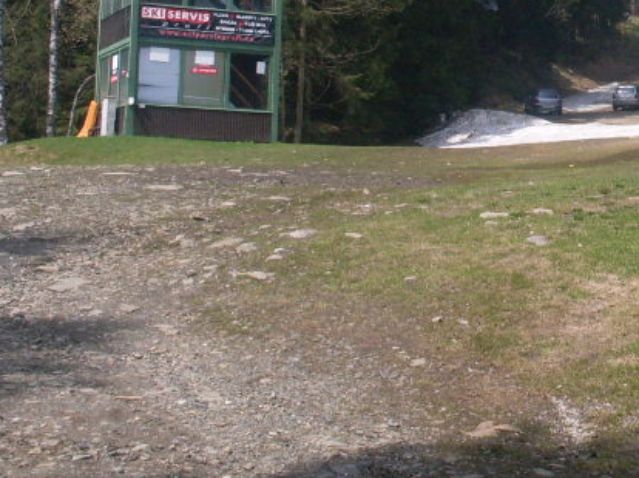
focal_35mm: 94
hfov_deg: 20.2
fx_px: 1734
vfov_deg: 15.3
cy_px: -45
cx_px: 651
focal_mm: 6.3
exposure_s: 1/180
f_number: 8.4
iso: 80
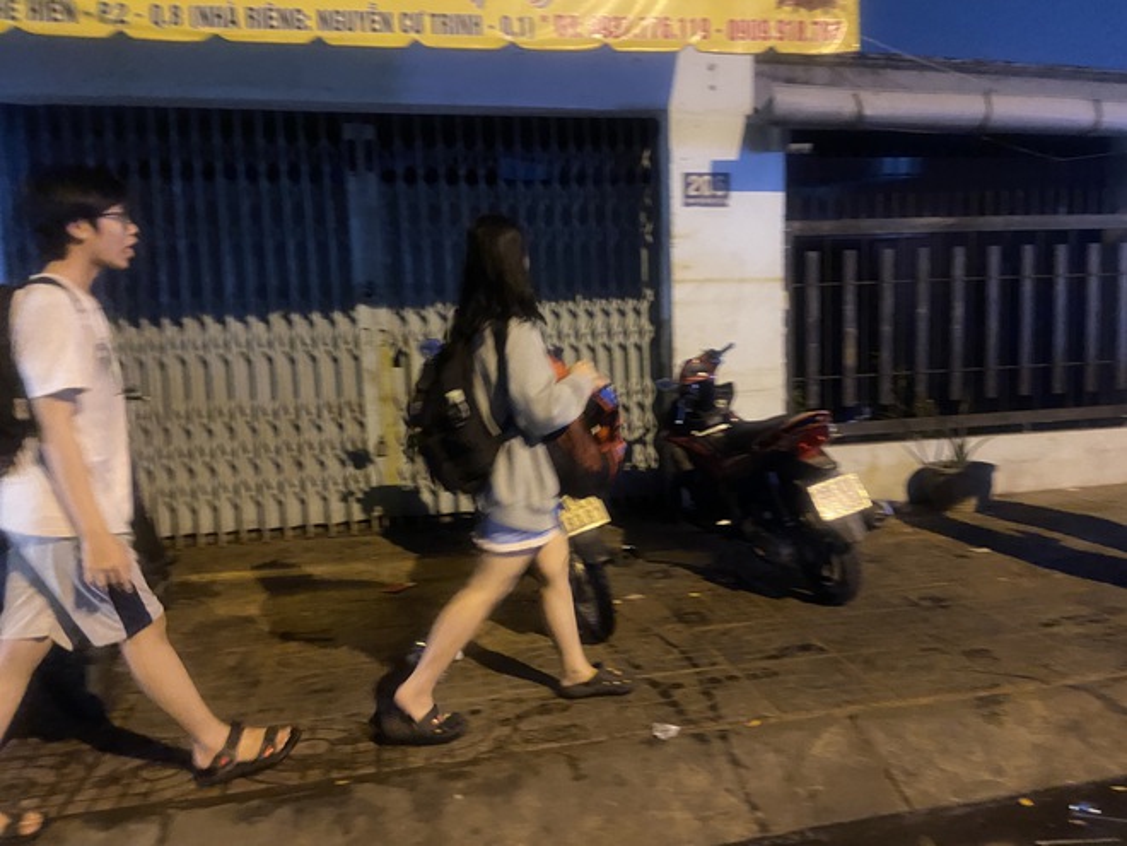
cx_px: 564
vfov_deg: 53.1
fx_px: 846
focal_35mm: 26
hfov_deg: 67.3
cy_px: 423
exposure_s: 1/25
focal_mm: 4.25
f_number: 1.8
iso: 1000
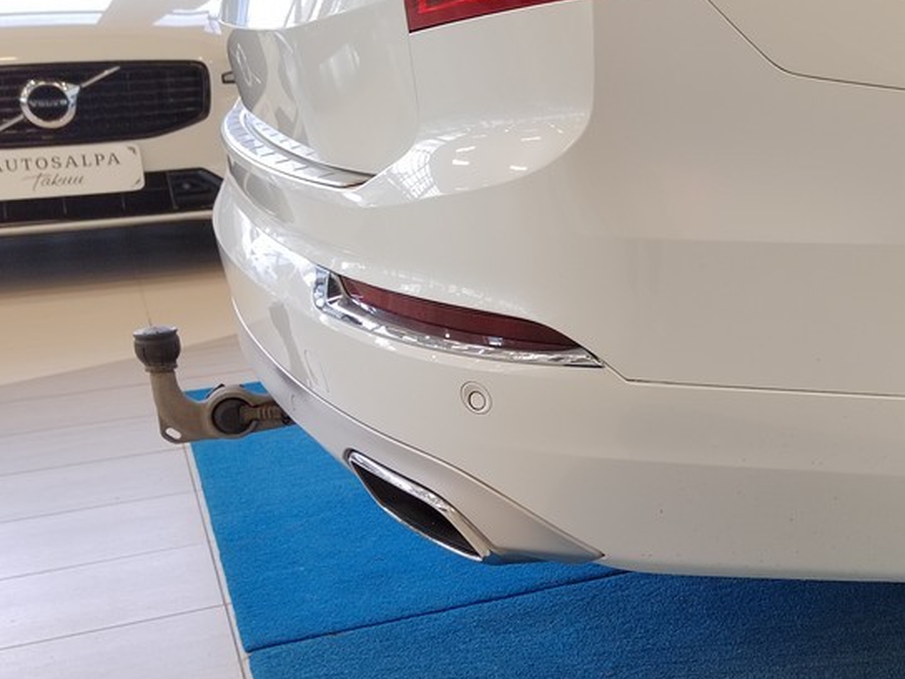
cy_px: 356
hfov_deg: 33.6
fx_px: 1412
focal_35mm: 54
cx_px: 816
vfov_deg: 27.0
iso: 1028
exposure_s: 1/120
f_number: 1.9
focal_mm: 5.52
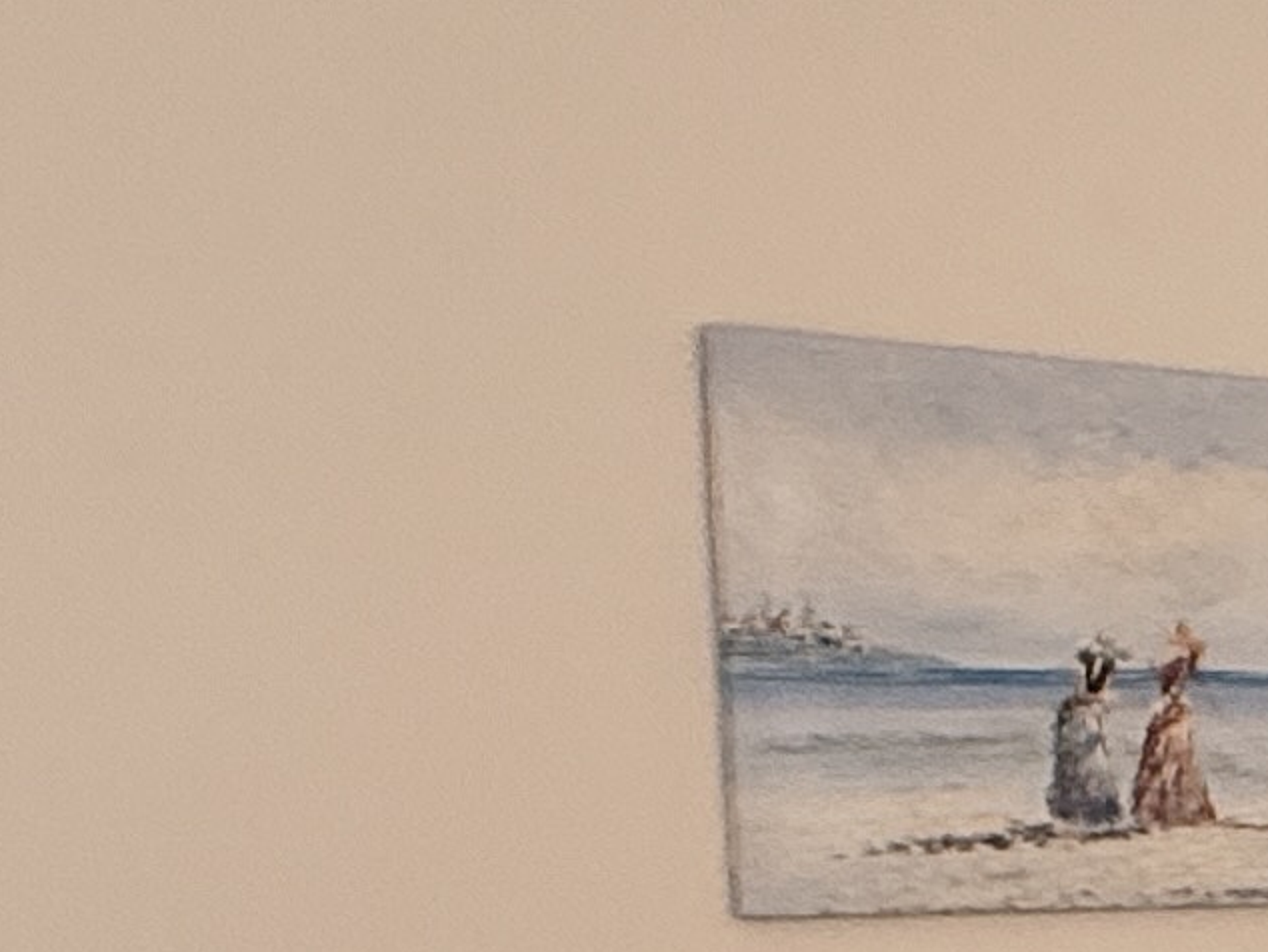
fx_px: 3261
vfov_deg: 15.6
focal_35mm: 89
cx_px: 2226
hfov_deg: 17.9
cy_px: 1314
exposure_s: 1/120
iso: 200
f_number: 2.2
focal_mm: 2.22
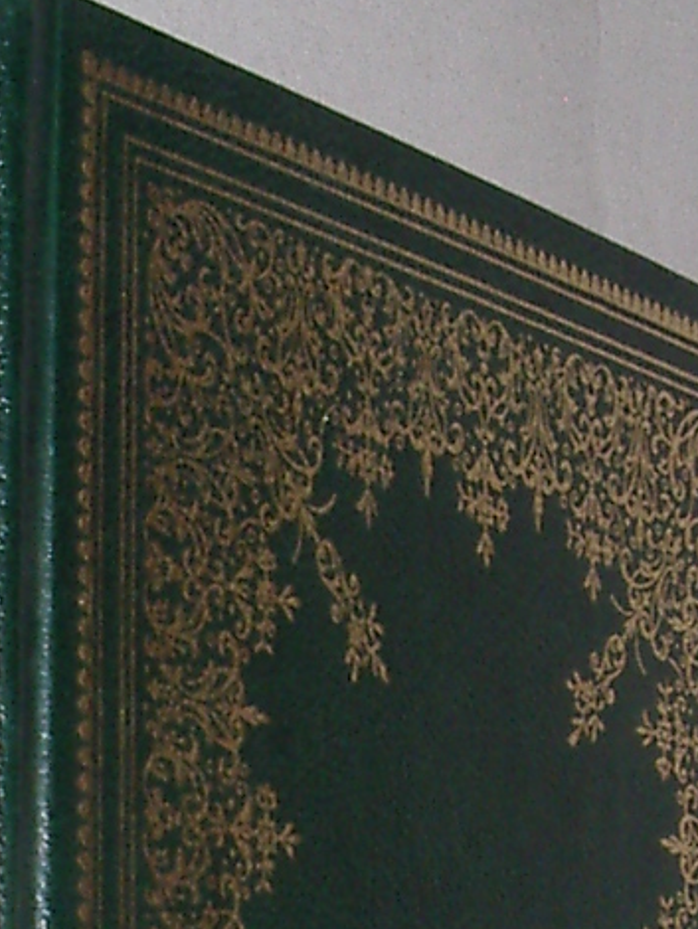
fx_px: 4754
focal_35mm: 177
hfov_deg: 8.4
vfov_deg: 10.8
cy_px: 1312
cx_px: 140
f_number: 5.5
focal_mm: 7.8
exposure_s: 1/60
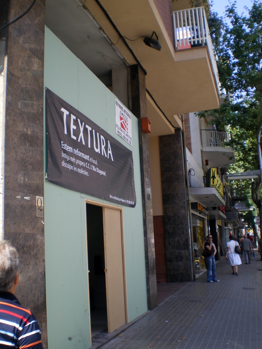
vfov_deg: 49.0
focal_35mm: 38
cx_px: 131
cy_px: 174
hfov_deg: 37.7
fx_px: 383
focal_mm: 6.3
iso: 64
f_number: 4.6
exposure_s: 1/100
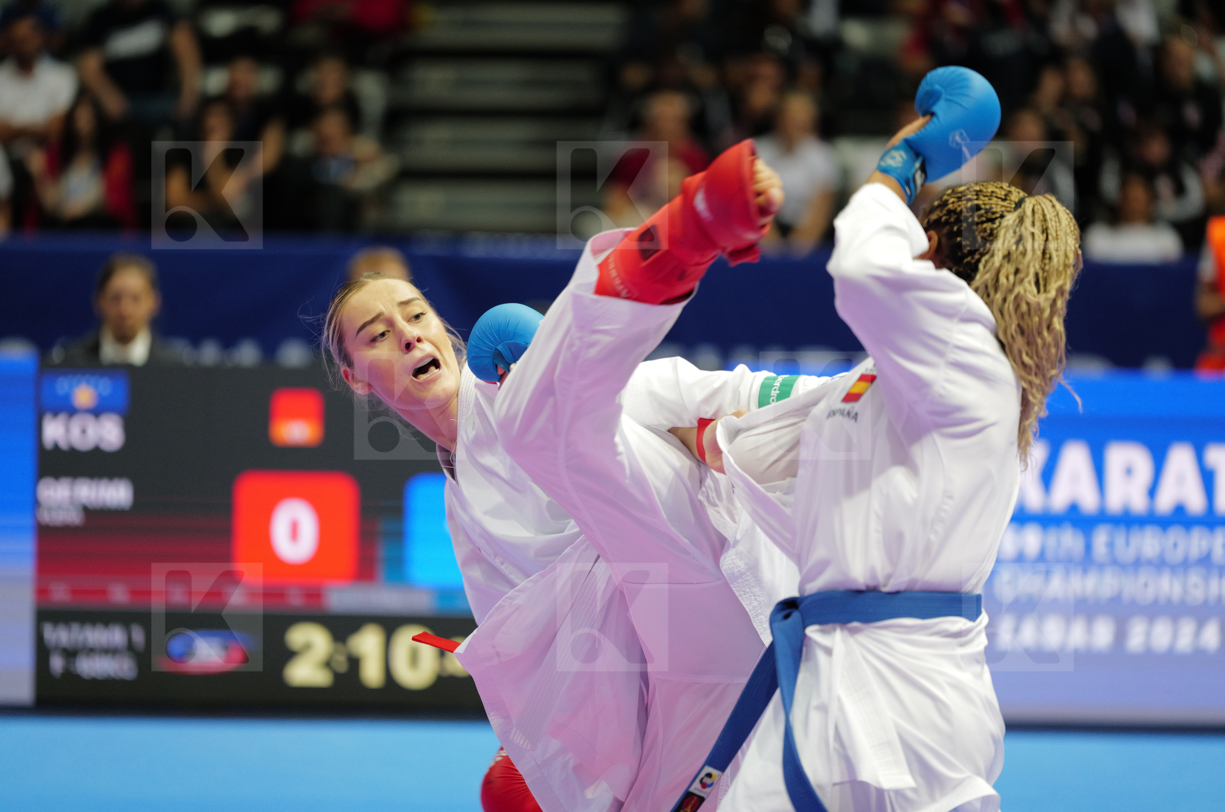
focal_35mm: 173
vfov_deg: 7.9
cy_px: 406
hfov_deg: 11.9
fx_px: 5877
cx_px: 612
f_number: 2.8
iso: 2500
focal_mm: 173
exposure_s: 1/1000
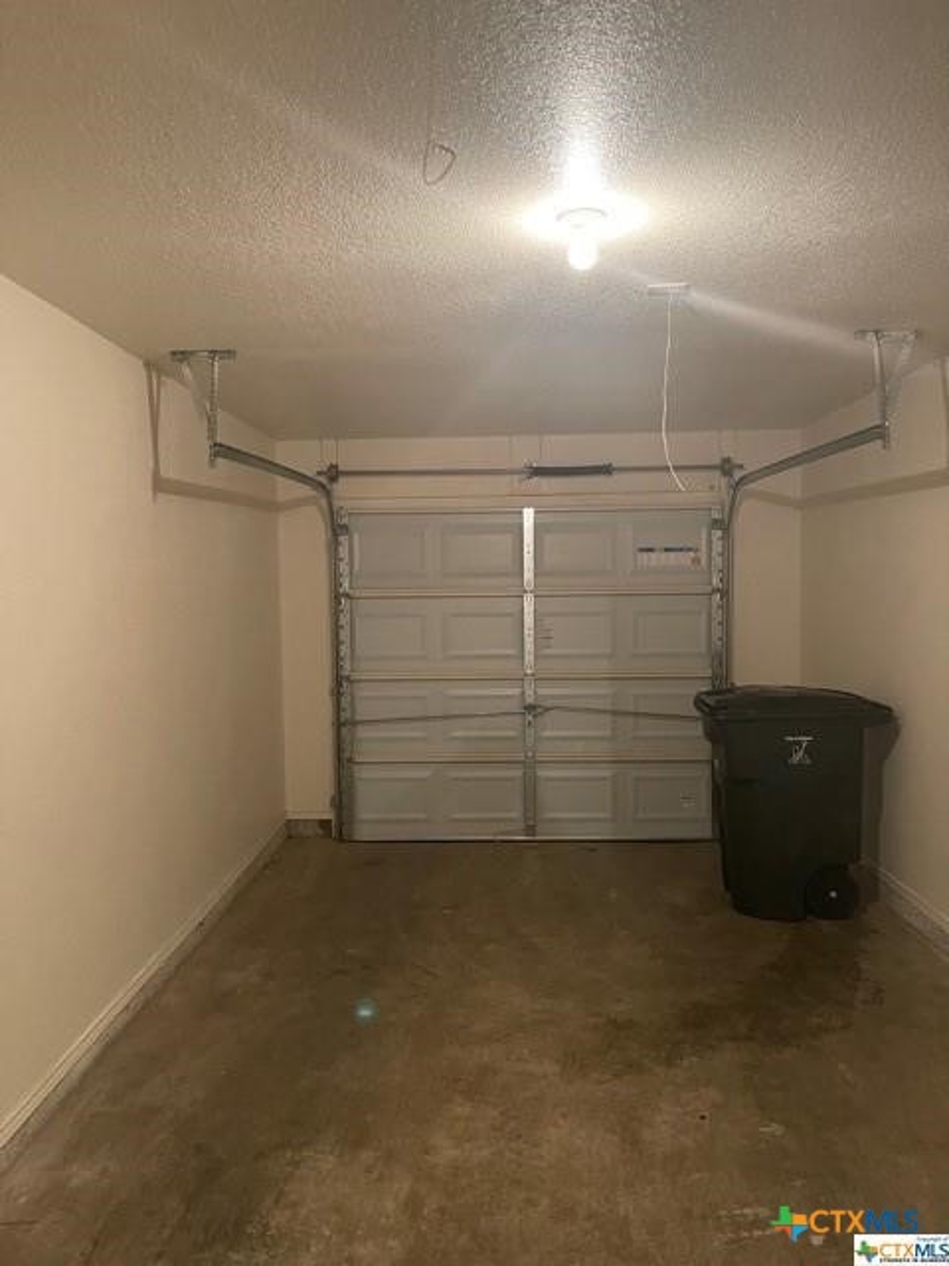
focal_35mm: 26
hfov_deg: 53.1
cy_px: 633
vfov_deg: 67.3
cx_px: 474
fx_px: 950
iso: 500
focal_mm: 5.1
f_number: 1.6
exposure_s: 1/40
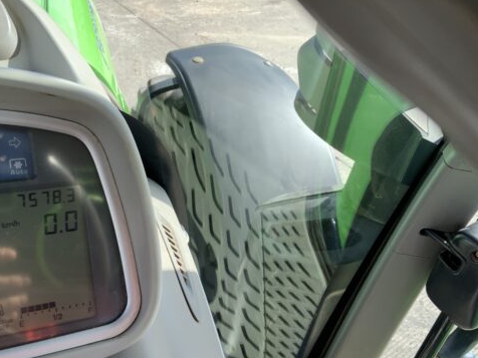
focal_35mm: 39
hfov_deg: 47.7
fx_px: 539
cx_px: 199
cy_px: 199
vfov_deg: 36.8
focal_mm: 3
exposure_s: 1/391
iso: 16
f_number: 1.8
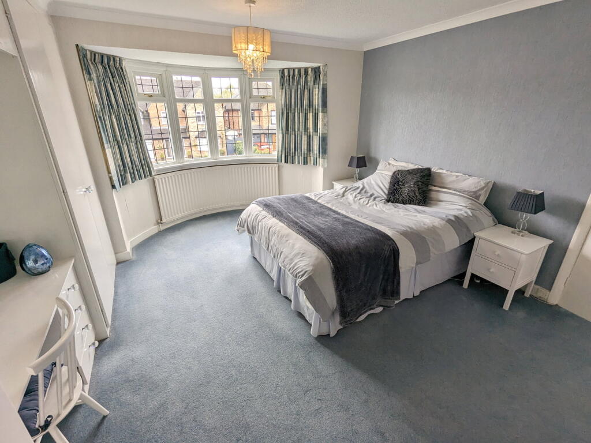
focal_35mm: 16
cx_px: 296
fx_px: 273
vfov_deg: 78.1
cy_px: 222
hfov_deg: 94.5
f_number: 2.2
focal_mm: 2.35
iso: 56
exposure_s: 1/119
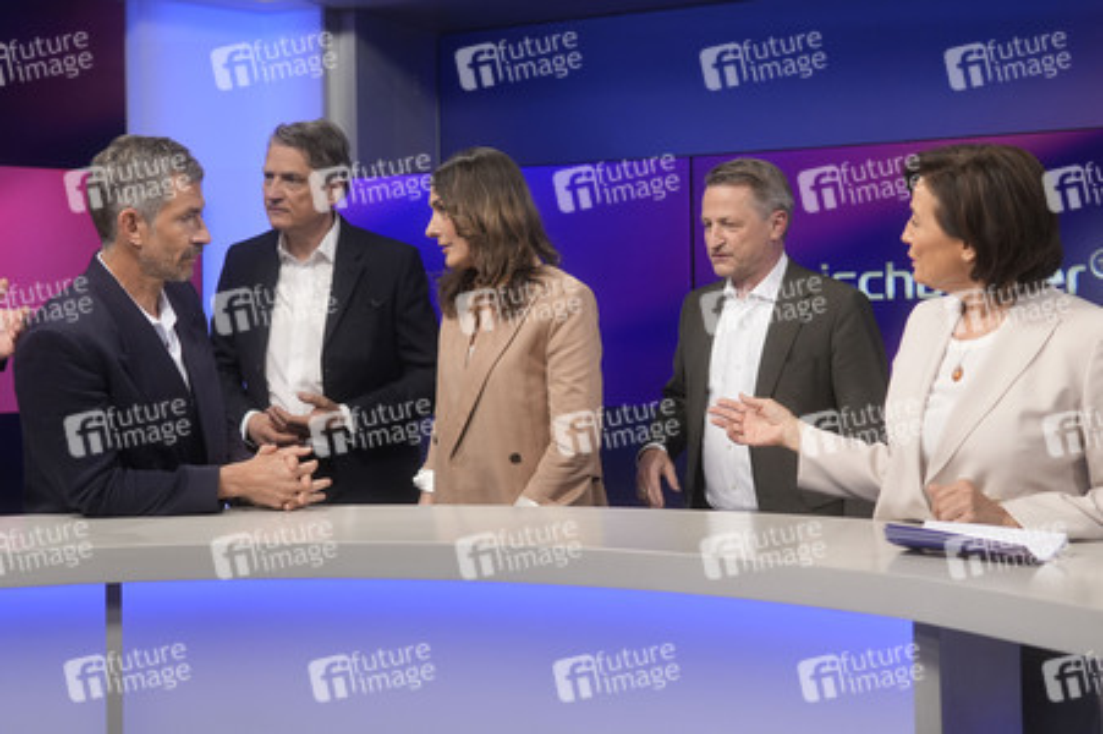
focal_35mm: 45
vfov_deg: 29.8
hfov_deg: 43.6
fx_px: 1378
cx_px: 552
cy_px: 367
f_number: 2.2
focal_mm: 30
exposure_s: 1/250
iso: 640
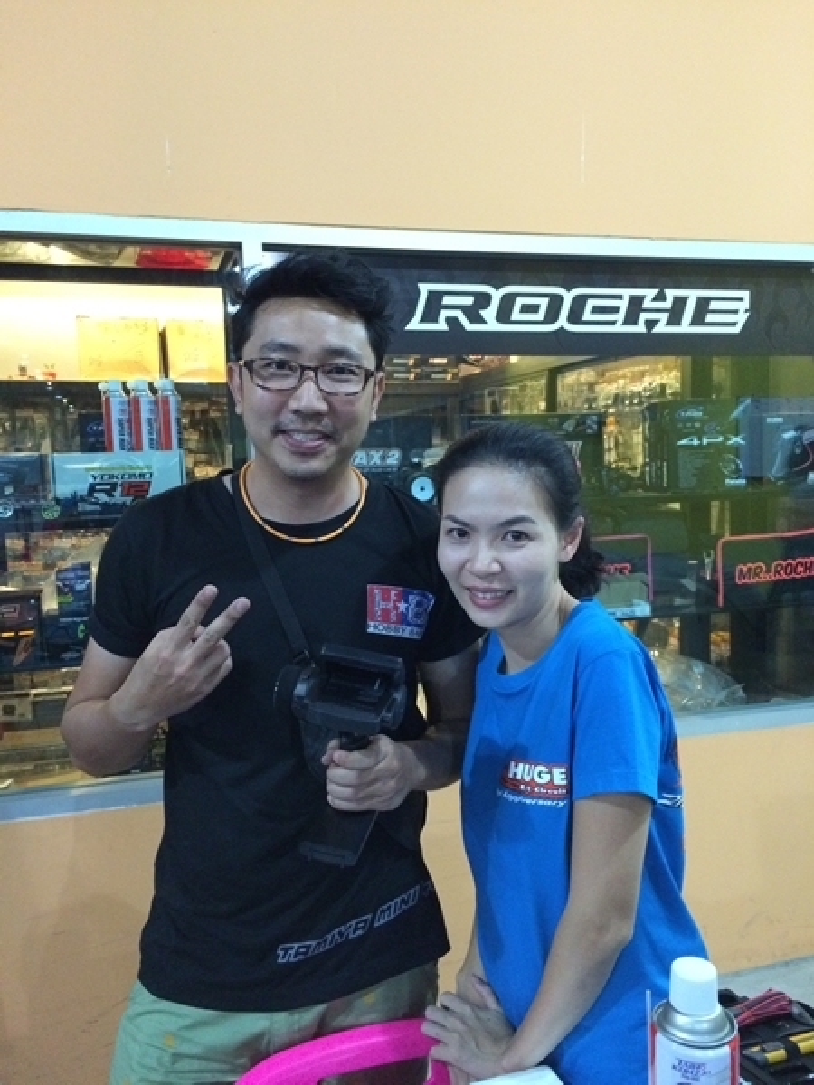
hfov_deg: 48.2
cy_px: 542
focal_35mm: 29
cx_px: 407
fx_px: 909
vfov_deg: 61.7
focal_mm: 4.15
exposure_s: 1/15
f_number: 2.2
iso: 500
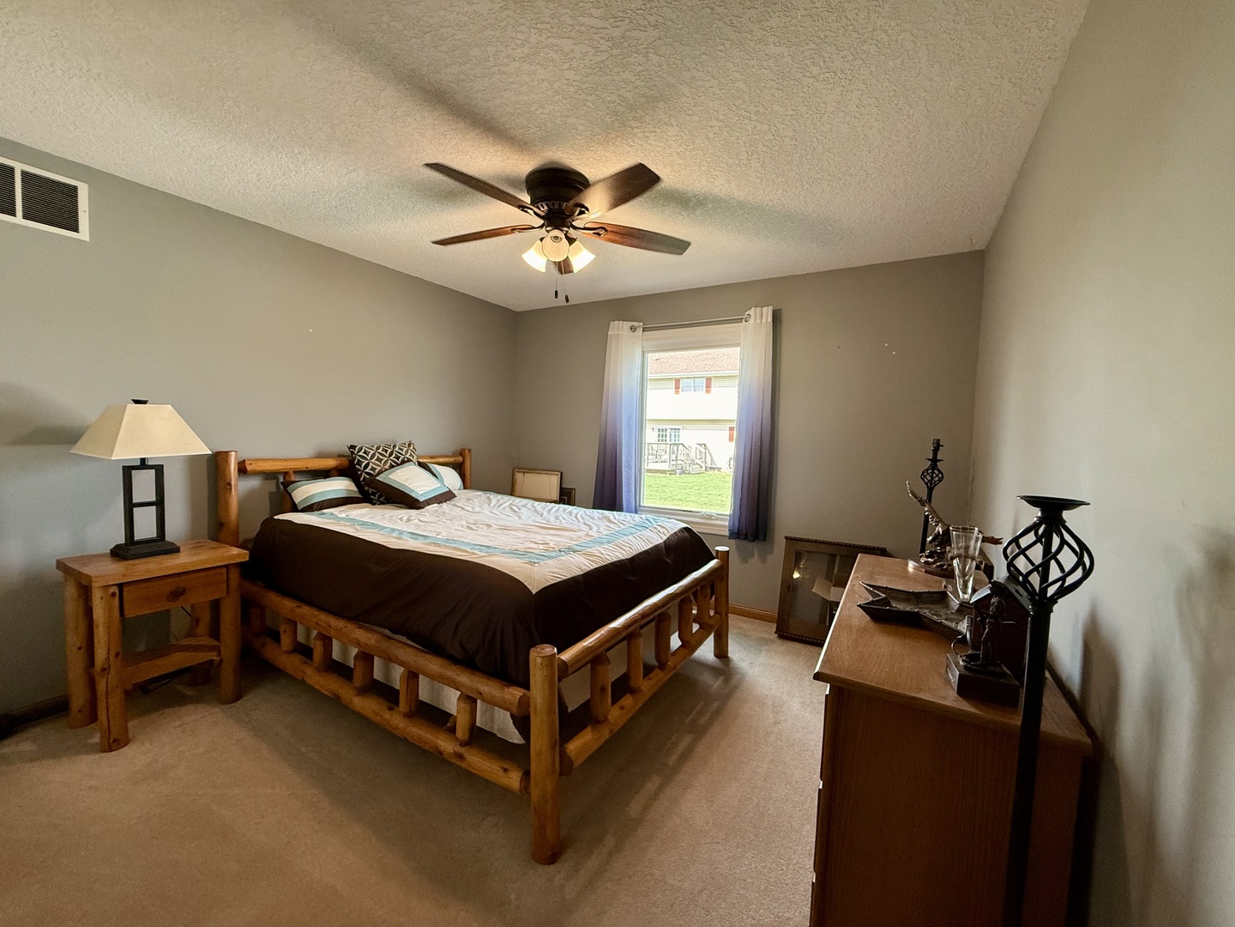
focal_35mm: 14
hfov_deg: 102.1
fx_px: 499
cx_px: 618
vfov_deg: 85.7
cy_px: 464
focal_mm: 2.22
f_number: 2.2
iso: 250
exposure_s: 1/120
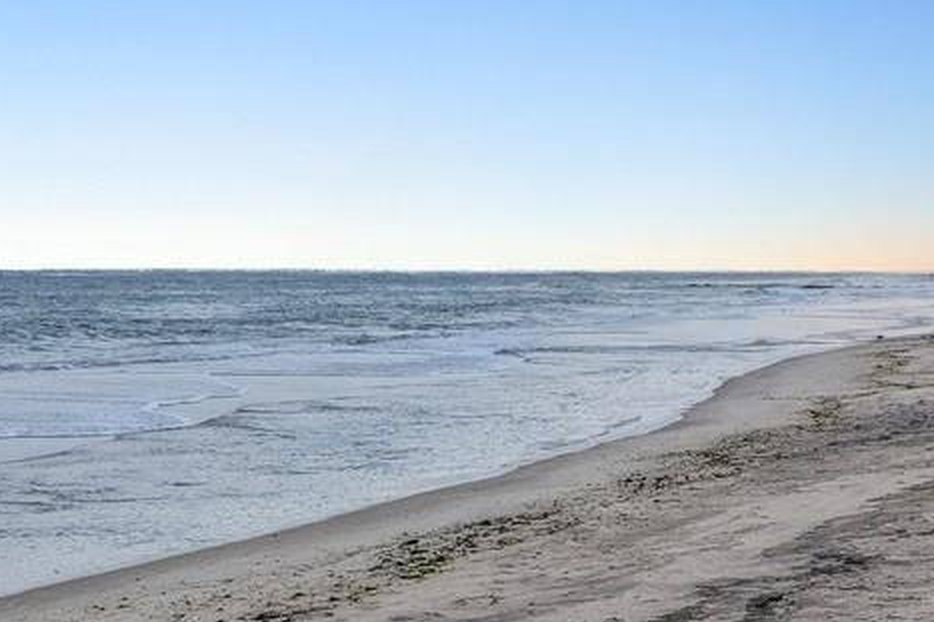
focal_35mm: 79
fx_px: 2049
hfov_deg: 24.9
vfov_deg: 17.2
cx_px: 88
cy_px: 234
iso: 400
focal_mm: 24
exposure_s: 1/200
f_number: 8
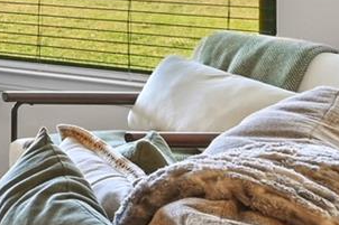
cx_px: -603
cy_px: -96
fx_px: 894
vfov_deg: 13.7
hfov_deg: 12.5
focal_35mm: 95
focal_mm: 14
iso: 200
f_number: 14
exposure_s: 1/1.67
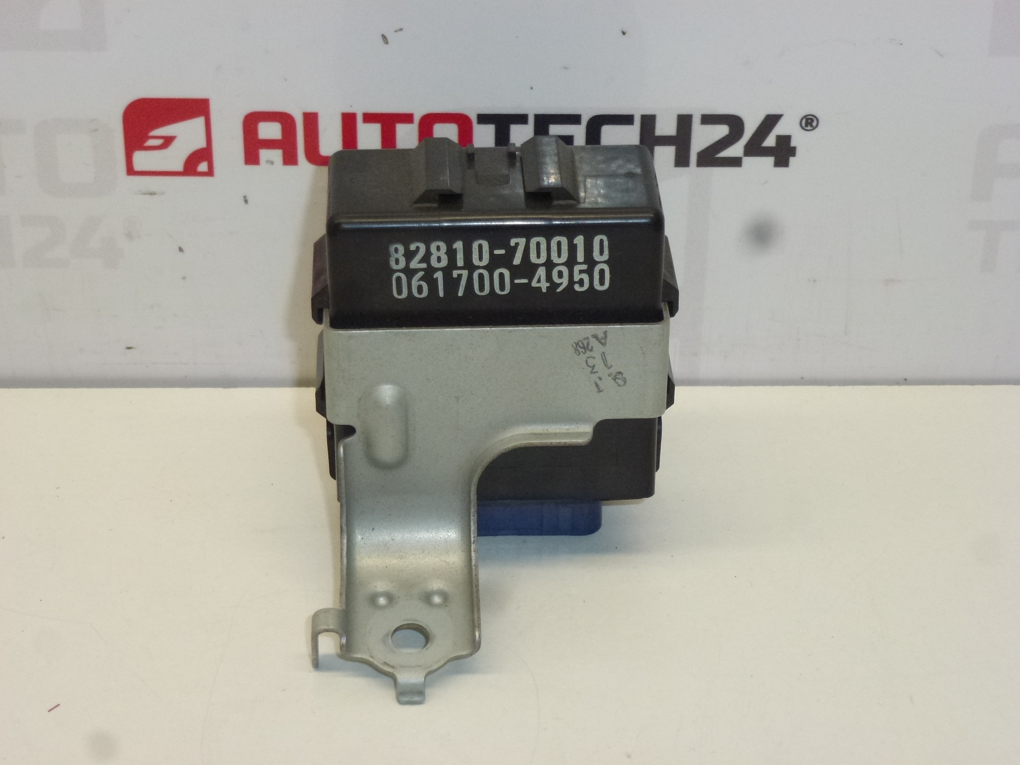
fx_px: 2416
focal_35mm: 82
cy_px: 382
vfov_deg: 18.0
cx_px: 510
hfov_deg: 23.8
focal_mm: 14.8
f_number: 4.8
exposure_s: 1/160
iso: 400
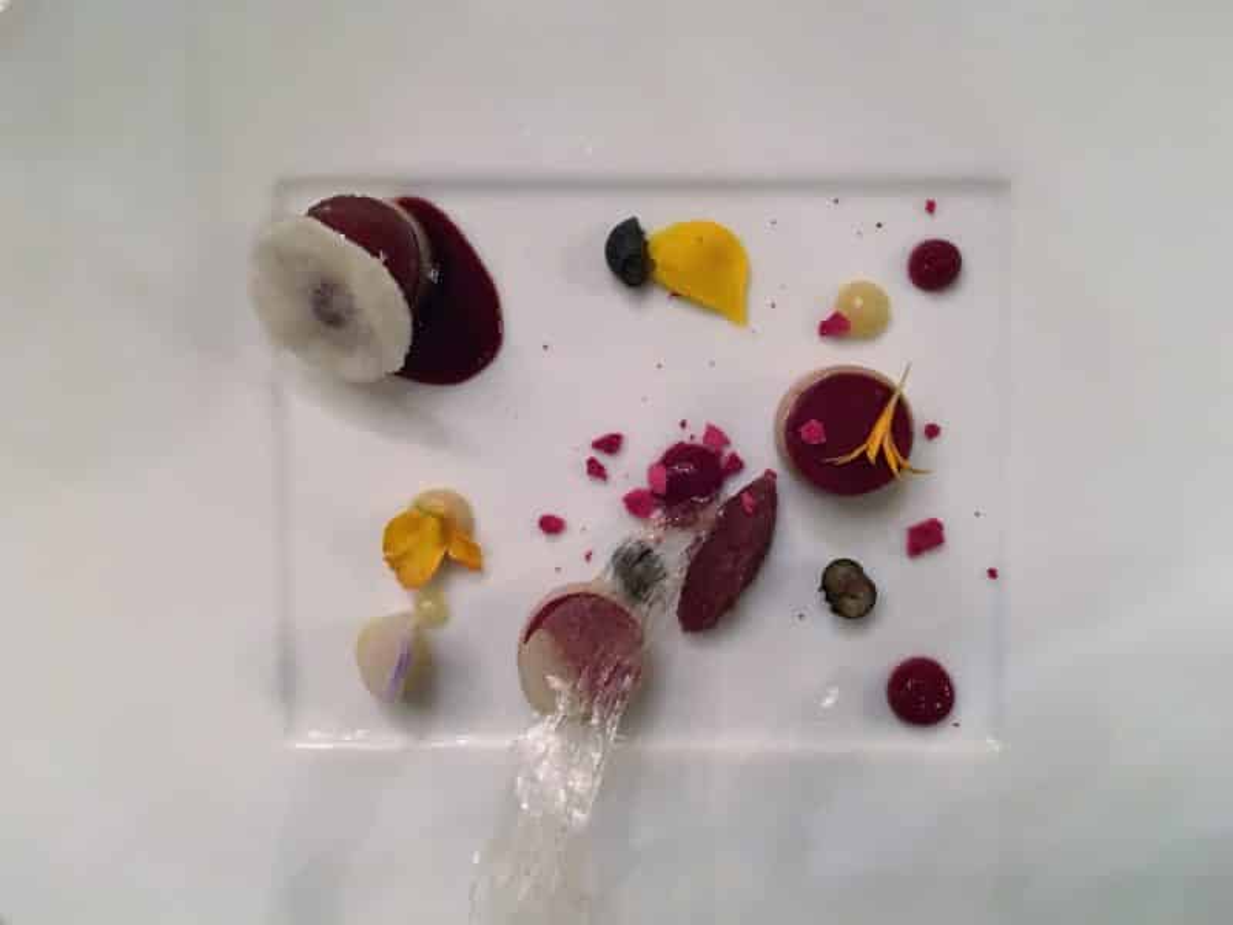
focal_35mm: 29
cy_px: 462
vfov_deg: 48.2
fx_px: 1033
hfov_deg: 61.7
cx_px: 616
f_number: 2.2
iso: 500
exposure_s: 1/17
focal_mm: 4.15
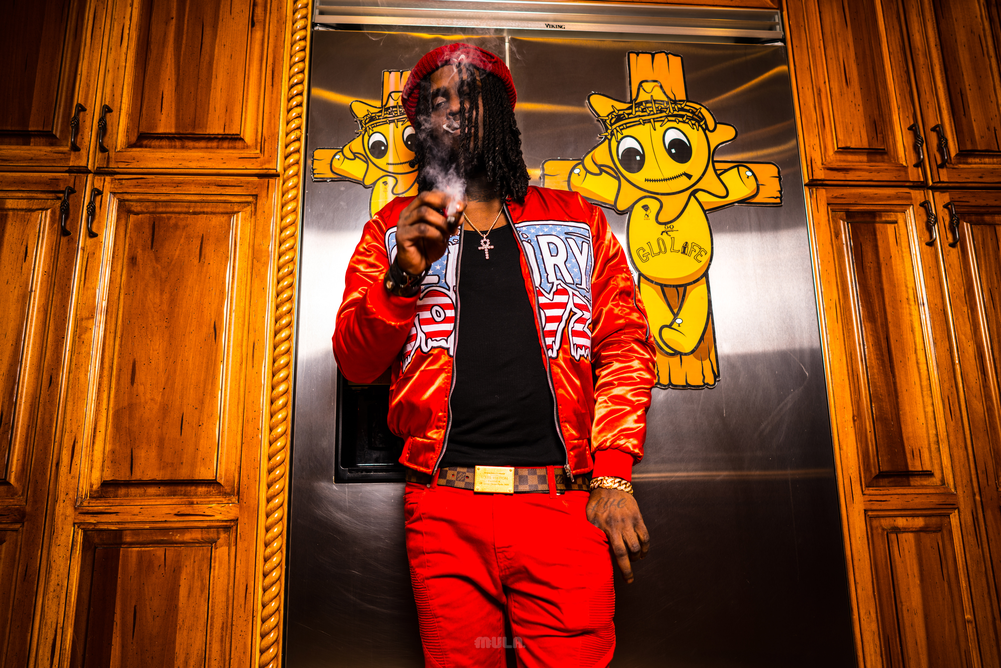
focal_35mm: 25
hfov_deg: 71.5
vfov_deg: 51.3
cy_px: 334
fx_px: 695
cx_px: 500
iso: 100
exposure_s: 1/160
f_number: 2.5
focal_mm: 25
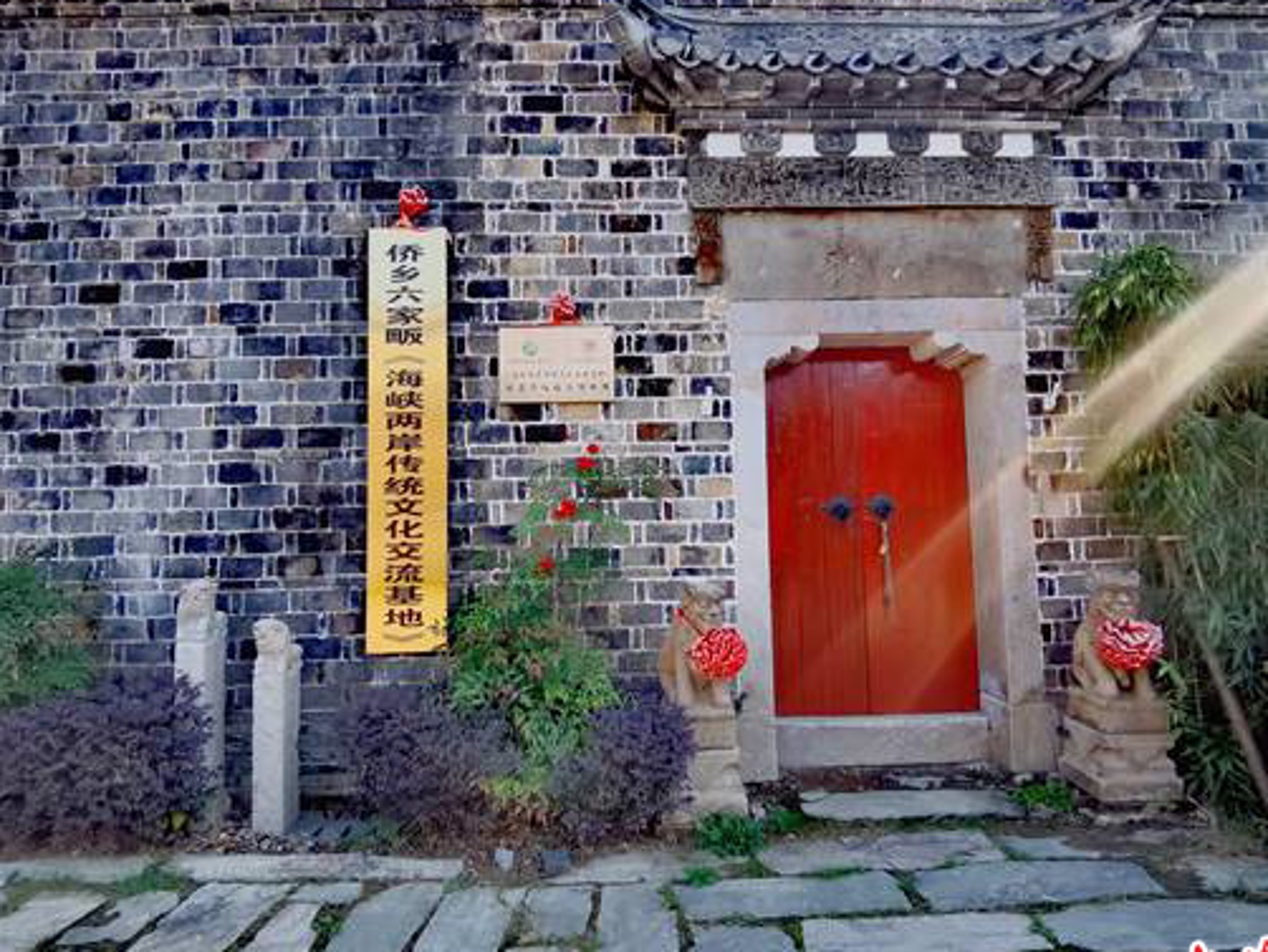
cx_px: 654
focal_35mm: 22
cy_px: 457
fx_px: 806
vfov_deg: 61.1
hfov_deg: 76.3
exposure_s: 1/308
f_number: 2.2
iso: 50
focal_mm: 2.26
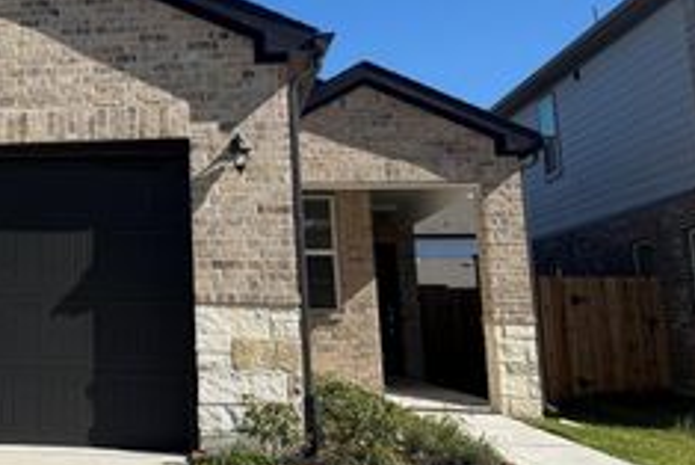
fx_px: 1024
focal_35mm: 53
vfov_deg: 25.2
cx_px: 24
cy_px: 102
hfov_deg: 34.6
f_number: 1.78
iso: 80
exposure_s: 1/5319
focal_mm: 6.76
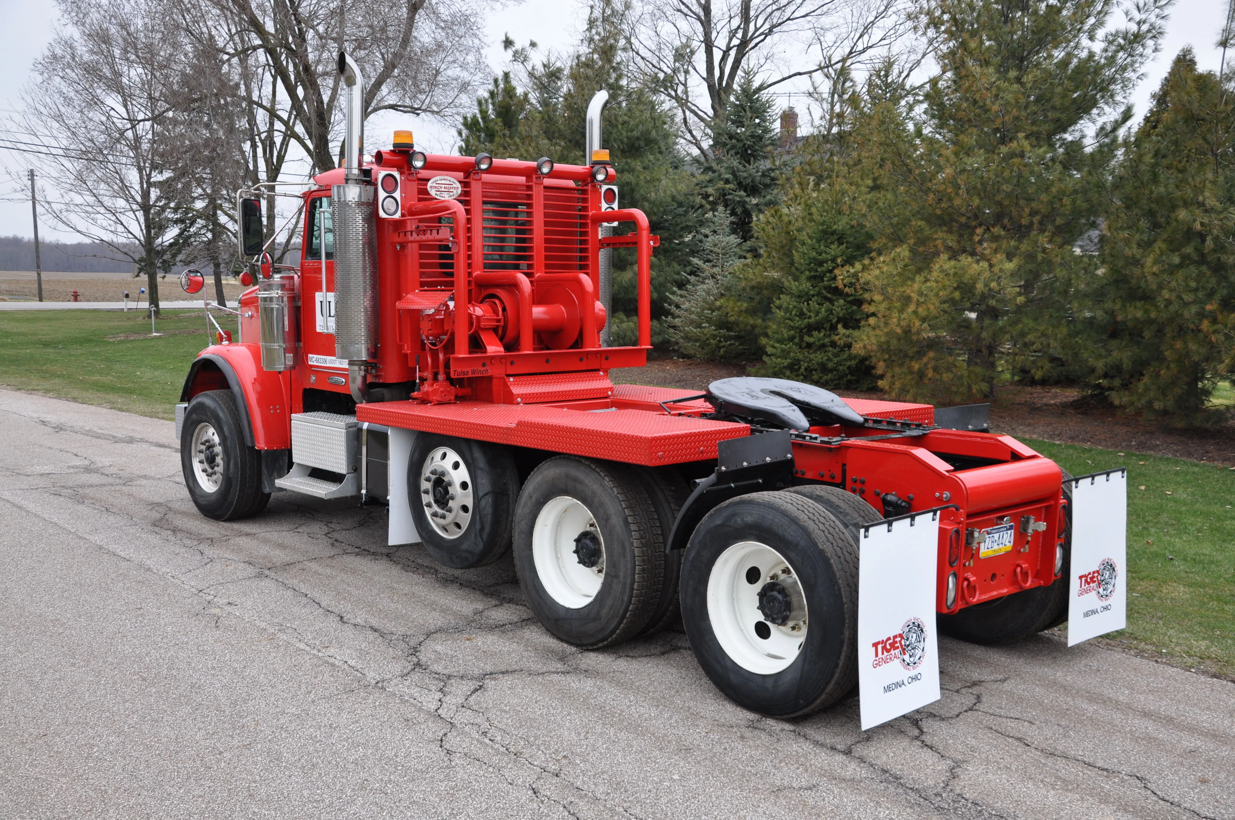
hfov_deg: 53.2
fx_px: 1233
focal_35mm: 36
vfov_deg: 36.8
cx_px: 618
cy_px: 410
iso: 400
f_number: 6.3
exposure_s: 1/160
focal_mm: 24
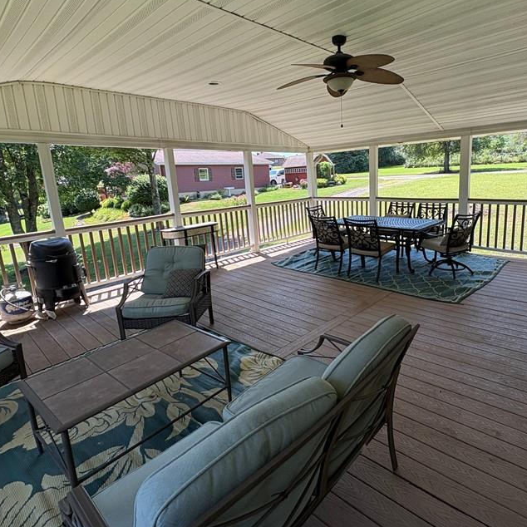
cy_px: 242
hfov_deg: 74.2
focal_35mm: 20
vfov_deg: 74.7
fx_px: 344
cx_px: 311
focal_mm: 2.22
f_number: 2.2
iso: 40
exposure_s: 1/276
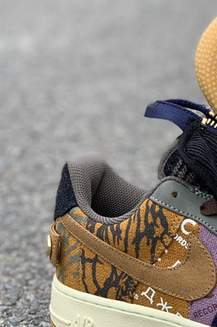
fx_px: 977
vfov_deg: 18.9
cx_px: 287
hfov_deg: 12.3
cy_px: 197
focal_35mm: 108
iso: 16
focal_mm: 6
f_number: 2.4
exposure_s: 1/241
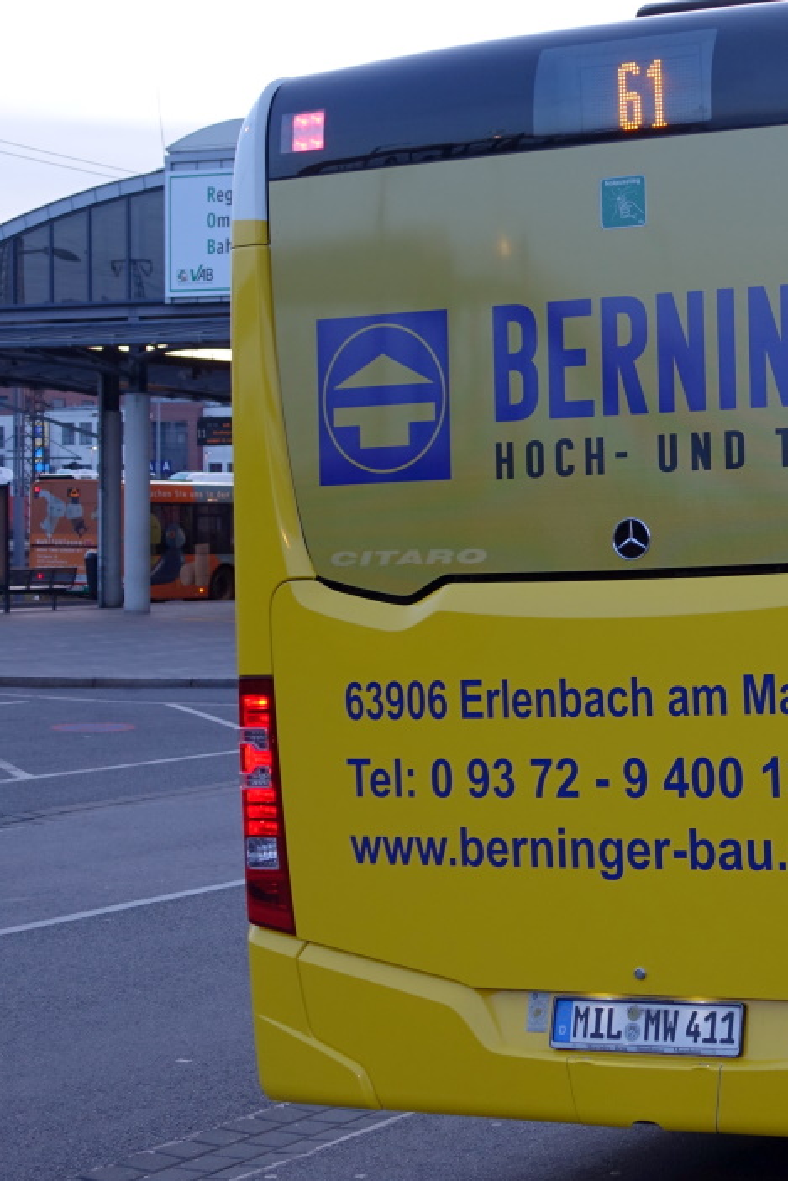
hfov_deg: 18.7
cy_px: 583
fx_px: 2297
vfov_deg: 28.8
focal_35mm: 70
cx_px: 874
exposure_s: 1/50
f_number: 2.8
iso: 160
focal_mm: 15.13
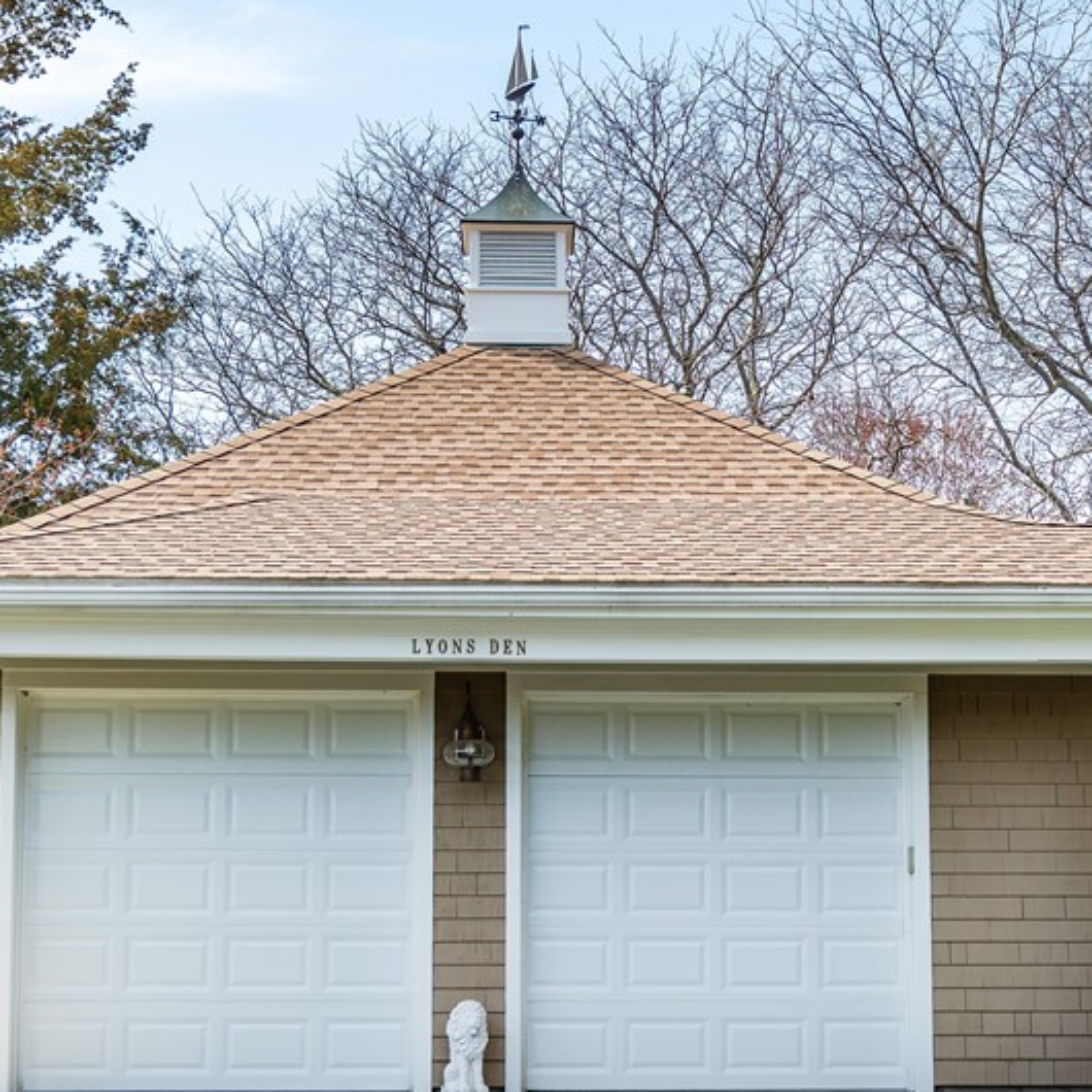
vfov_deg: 28.1
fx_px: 2177
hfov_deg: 28.1
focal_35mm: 61
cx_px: 591
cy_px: 645
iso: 100
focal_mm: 35
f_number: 6.3
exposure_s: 1/160
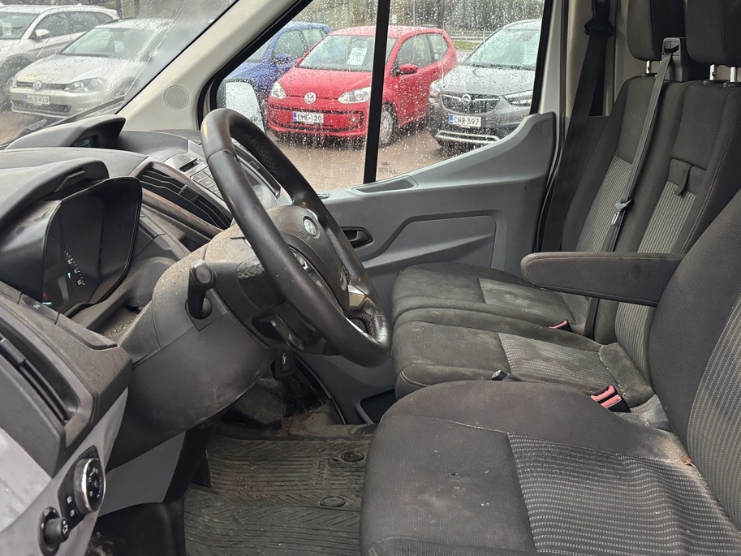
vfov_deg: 34.9
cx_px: 460
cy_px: 192
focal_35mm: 41
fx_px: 878
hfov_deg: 45.4
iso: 320
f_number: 1.6
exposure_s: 1/50
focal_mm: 5.96
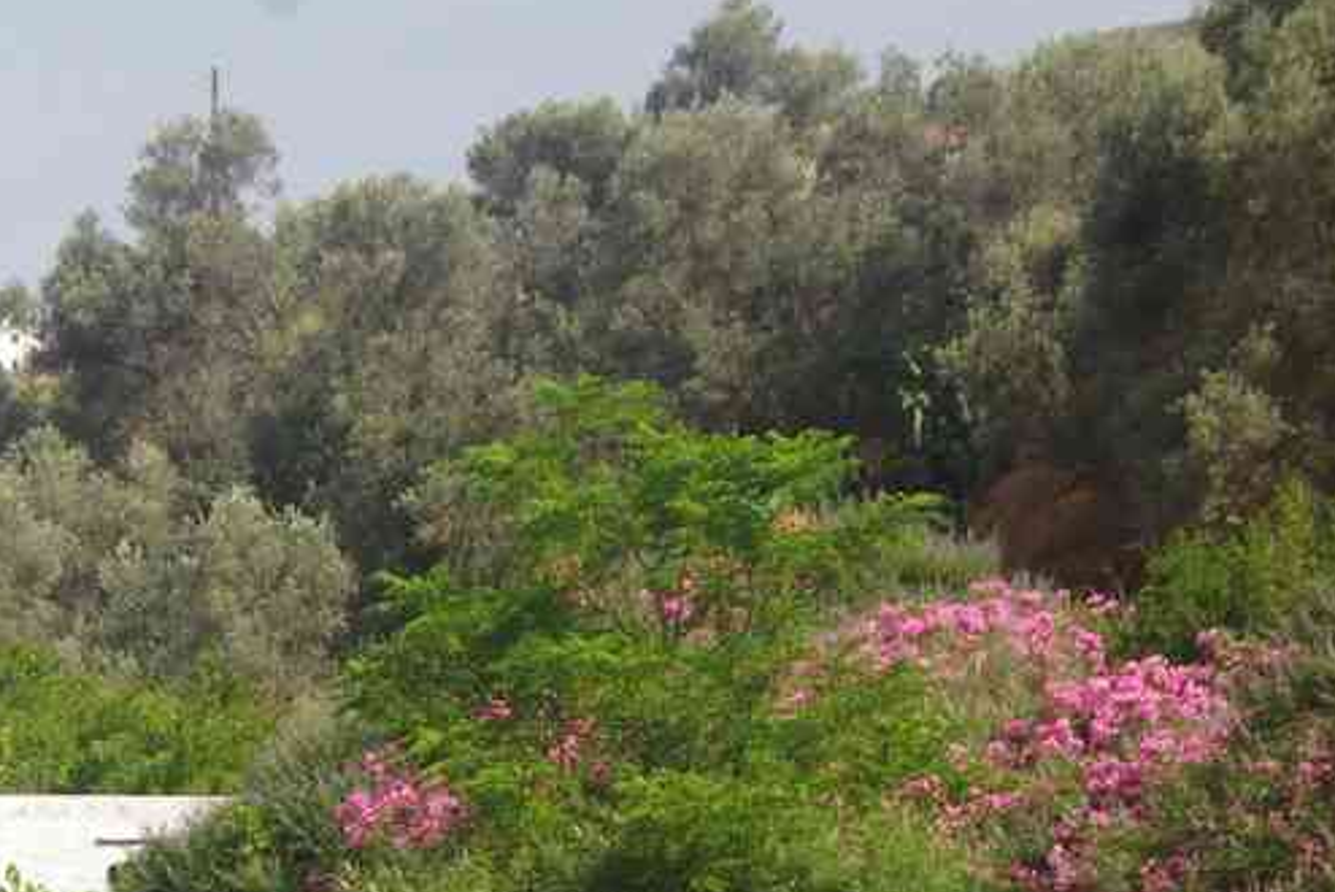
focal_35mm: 197
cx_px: 155
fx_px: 7310
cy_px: 711
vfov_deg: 7.0
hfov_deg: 10.4
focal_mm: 65
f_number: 9
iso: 200
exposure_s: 1/100
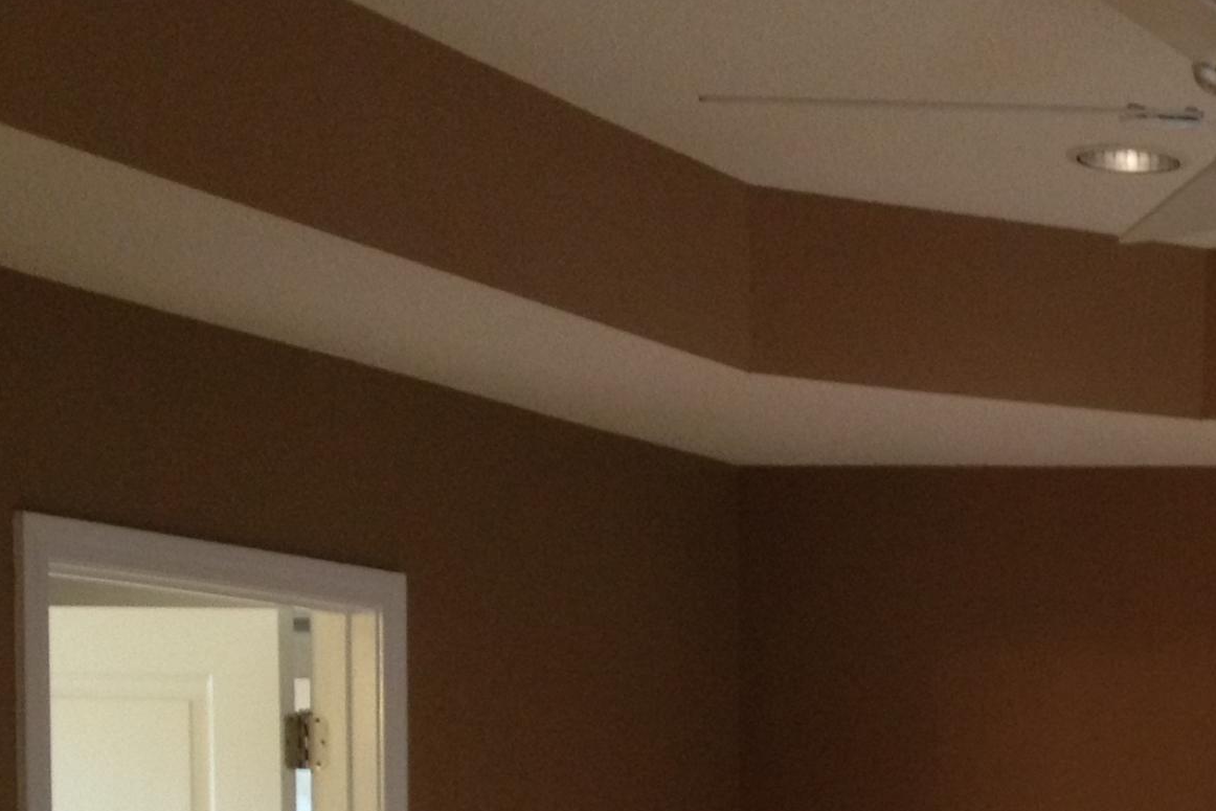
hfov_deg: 20.2
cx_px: 1499
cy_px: 1117
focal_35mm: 94
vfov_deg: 13.9
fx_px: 3175
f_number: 2.4
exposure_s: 1/20
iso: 125
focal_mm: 4.28
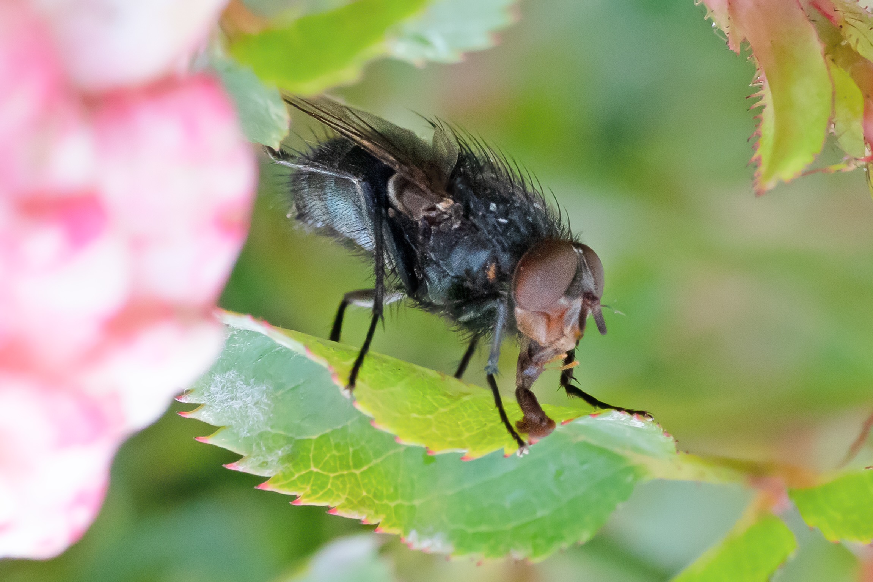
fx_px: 1333
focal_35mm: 55
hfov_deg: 36.3
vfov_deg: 24.6
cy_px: 291
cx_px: 436
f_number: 11
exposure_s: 1/320
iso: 2000
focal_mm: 55
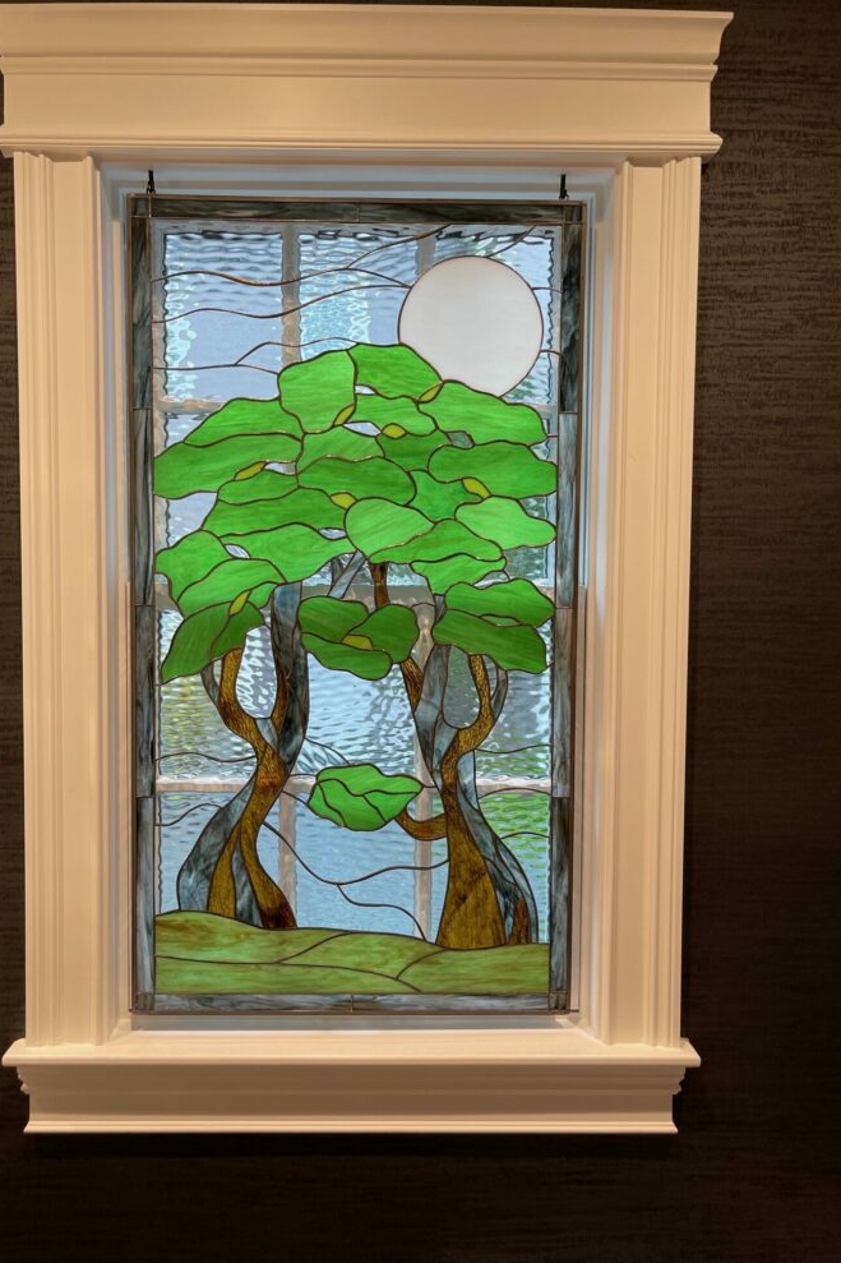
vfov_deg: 65.5
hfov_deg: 46.3
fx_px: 981
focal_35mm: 28
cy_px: 617
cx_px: 373
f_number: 1.6
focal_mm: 5.1
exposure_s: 1/60
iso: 80
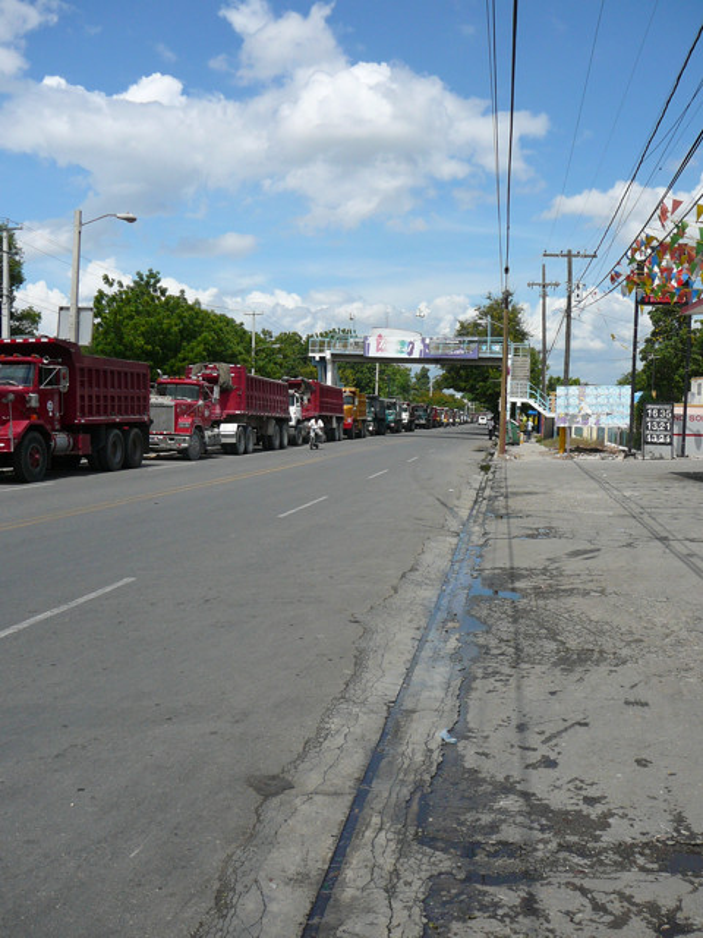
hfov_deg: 40.7
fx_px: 948
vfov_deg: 52.6
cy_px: 469
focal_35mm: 35
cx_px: 352
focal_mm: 5.2
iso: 80
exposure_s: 1/640
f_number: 5
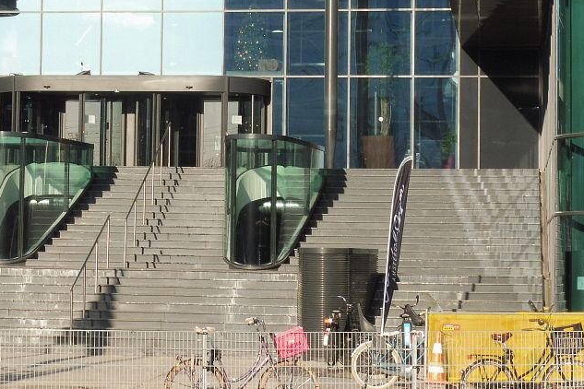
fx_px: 2157
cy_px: 64
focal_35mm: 133
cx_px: 115
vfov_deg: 10.3
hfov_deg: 15.3
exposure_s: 1/160
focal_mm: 14.2
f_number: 6.3
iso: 100
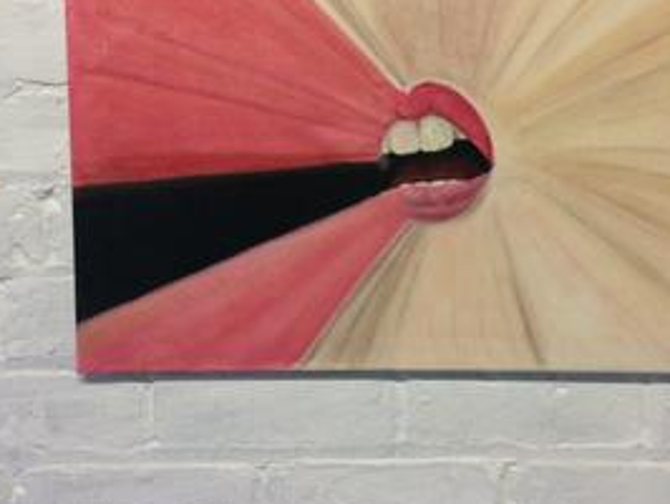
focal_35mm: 49
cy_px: 118
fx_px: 949
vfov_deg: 29.2
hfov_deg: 38.8
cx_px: 378
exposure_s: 1/33
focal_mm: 4.15
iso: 80
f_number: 2.2
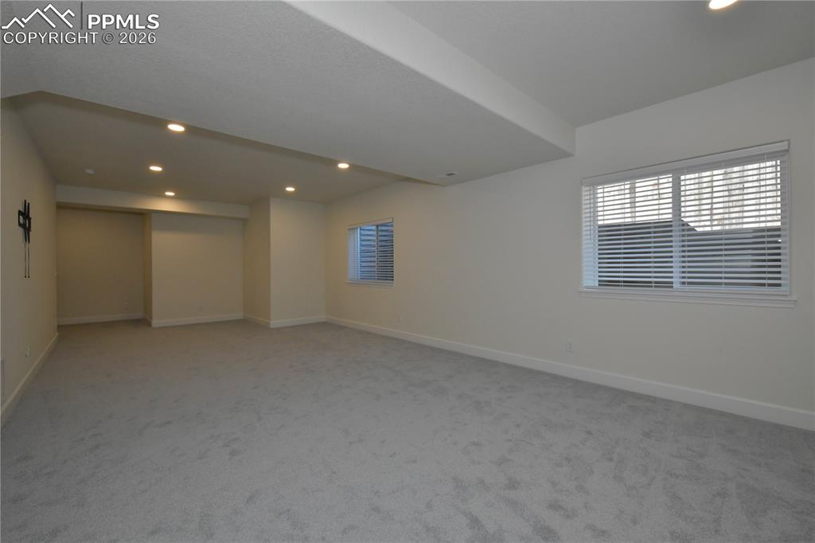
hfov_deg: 100.4
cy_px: 272
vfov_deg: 77.3
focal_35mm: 15
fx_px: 339
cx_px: 408
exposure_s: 1/160
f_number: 13
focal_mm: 15
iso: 2000
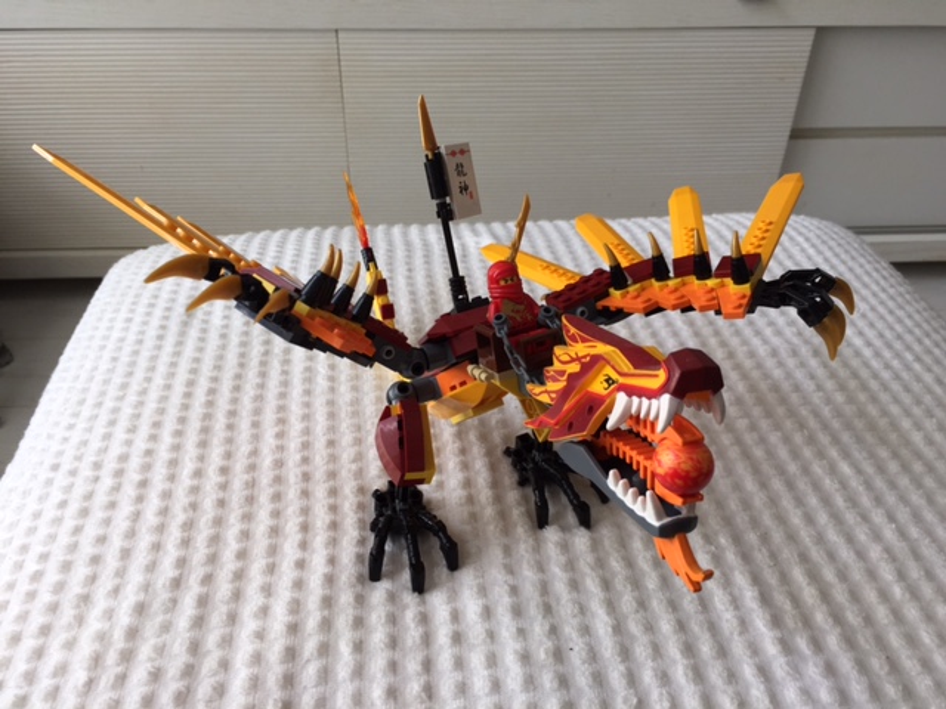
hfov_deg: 61.7
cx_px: 473
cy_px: 354
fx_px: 793
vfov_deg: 48.2
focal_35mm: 29
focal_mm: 4.15
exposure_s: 1/60
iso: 40
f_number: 2.2
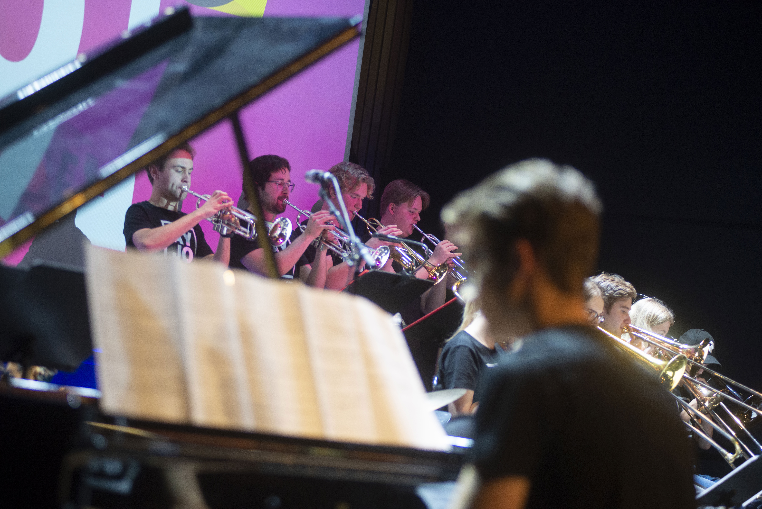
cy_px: 254
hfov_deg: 20.4
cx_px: 381
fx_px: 2117
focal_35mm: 100
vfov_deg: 13.7
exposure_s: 1/250
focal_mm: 100
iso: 1600
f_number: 2.8
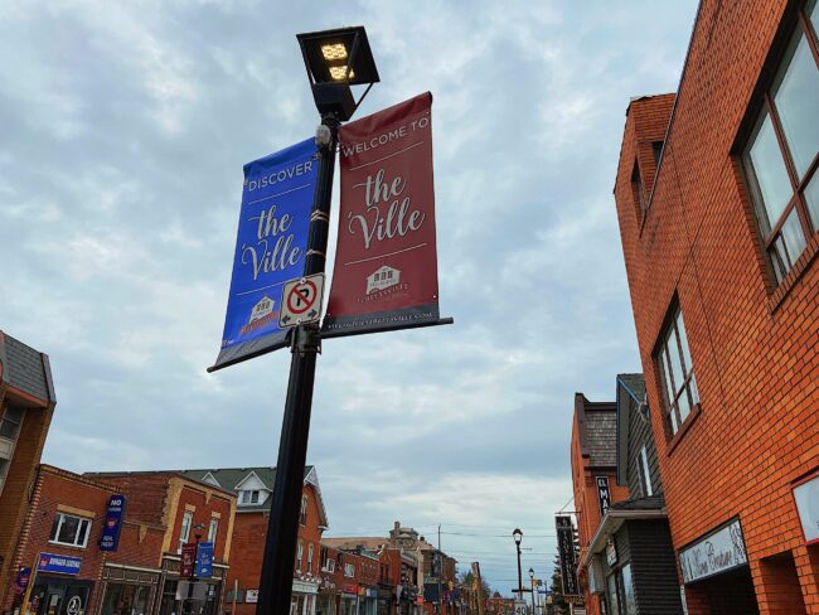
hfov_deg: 67.3
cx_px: 410
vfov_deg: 53.1
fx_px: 615
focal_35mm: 26
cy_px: 308
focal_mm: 4.25
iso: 32
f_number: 1.8
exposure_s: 1/4274
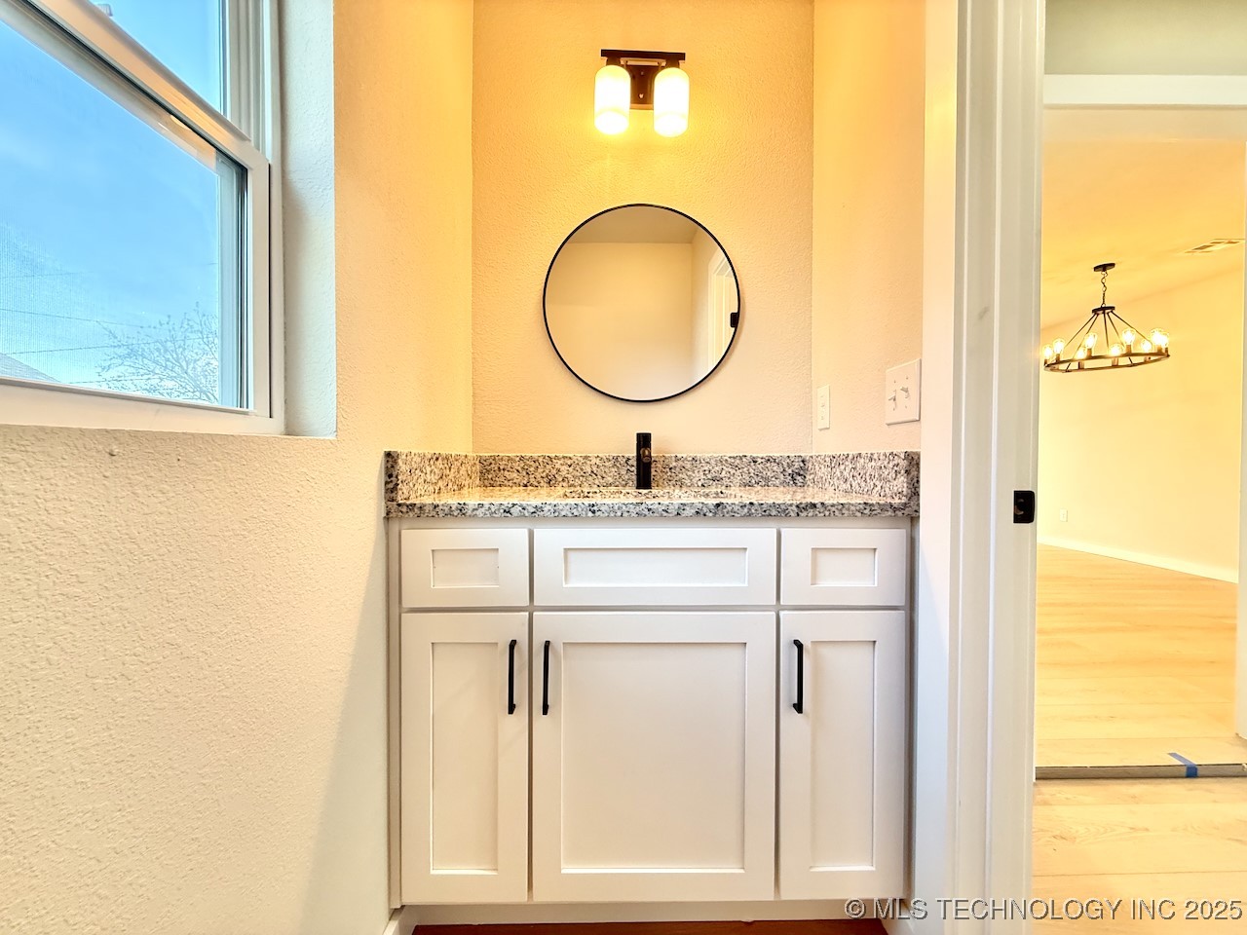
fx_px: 504
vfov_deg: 85.7
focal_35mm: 14
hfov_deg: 102.1
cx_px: 624
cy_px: 468
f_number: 2.2
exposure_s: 1/60
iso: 500
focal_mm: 2.22
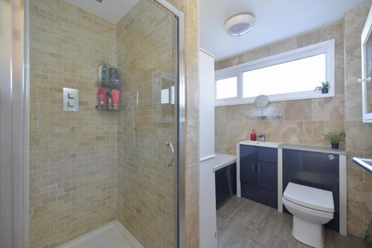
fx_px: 145
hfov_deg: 104.2
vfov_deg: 81.2
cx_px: 186
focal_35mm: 14
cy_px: 124
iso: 400
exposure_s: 1/8
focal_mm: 14
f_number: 7.1
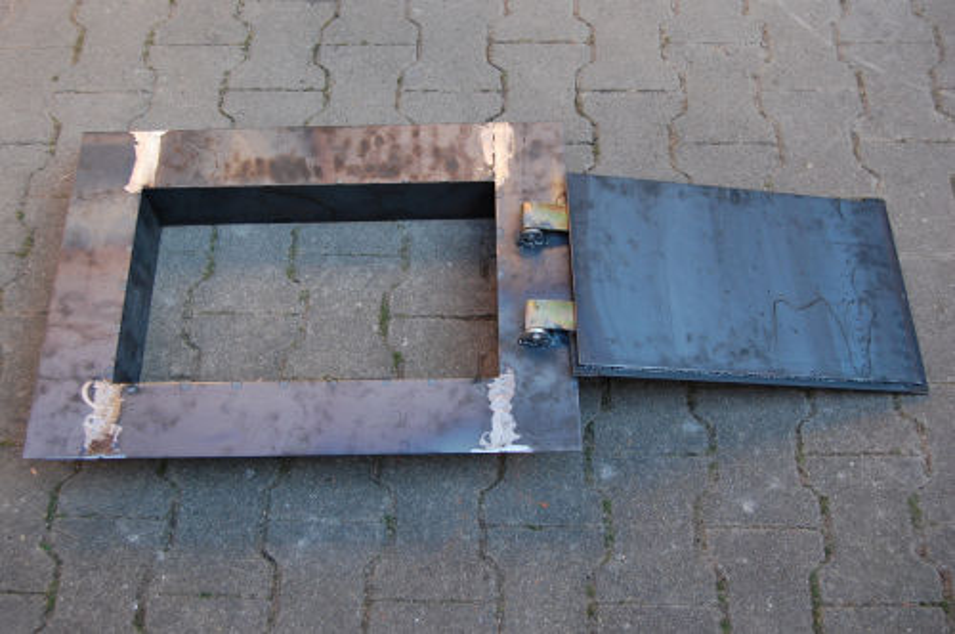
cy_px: 317
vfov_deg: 34.1
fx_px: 1033
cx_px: 478
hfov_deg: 49.6
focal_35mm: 39
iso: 360
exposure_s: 1/125
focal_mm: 26
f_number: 5.6
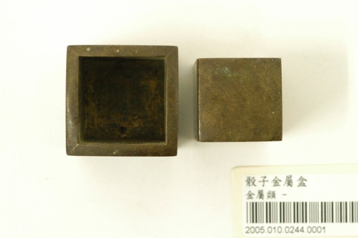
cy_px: 119
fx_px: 894
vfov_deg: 15.1
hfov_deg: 22.6
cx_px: 179
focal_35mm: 90
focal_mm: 60
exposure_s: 1/8
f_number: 8
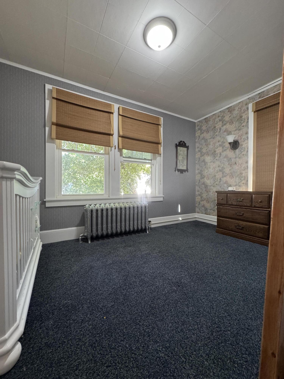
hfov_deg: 85.7
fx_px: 153
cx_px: 142
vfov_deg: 102.1
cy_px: 190
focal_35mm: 14
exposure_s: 1/60
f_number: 2.2
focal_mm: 2.22
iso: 320
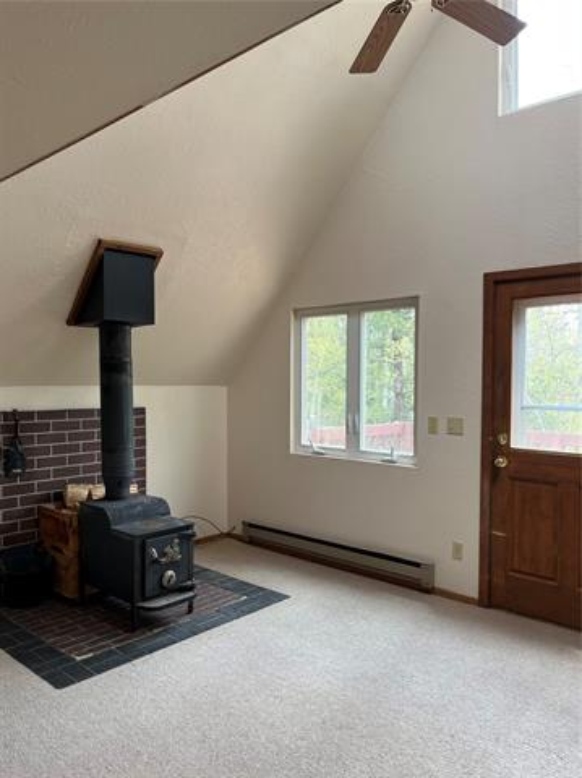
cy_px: 389
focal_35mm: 26
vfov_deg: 67.4
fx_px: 584
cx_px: 291
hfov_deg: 53.0
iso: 50
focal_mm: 5.1
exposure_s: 1/122
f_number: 1.6
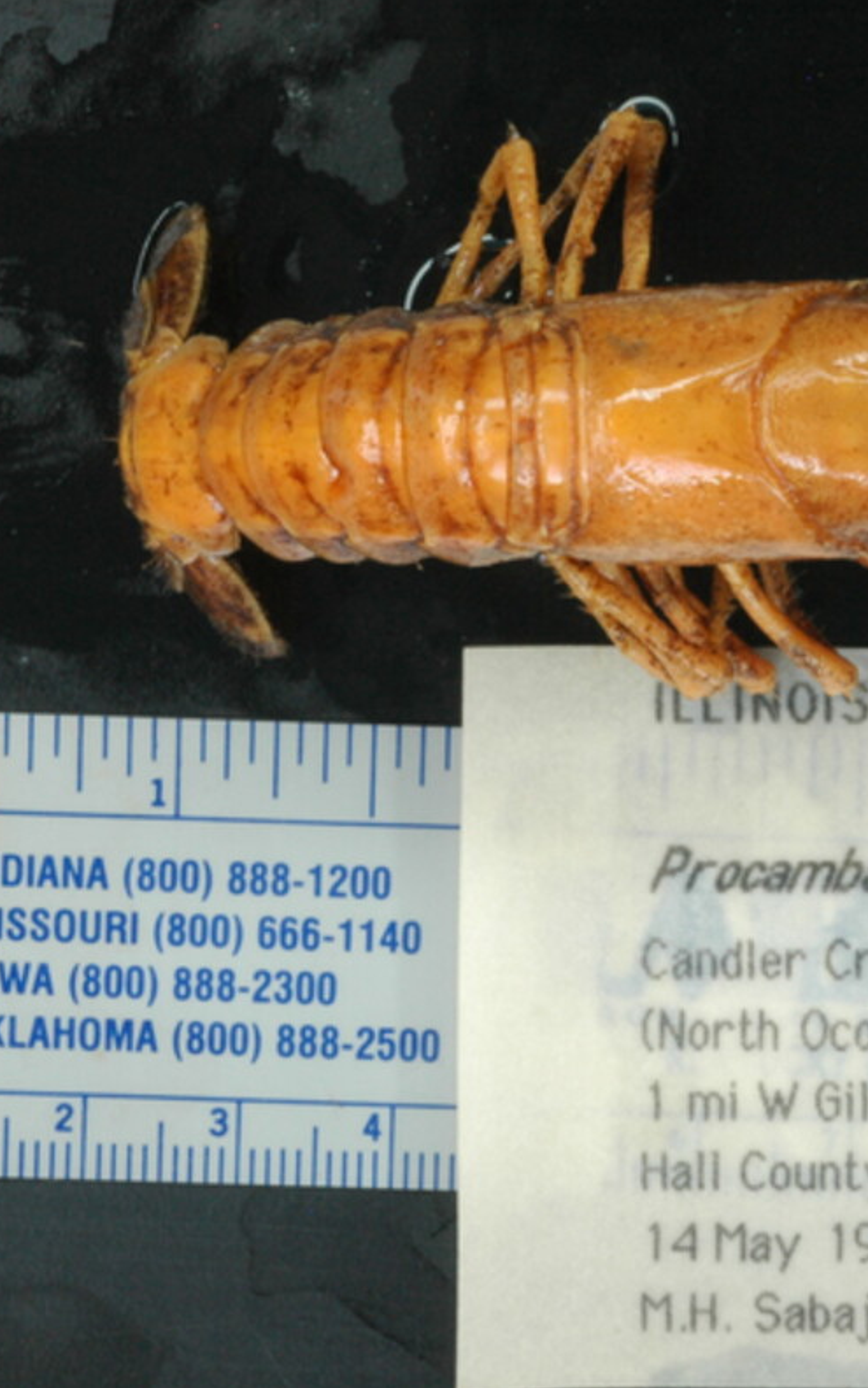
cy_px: 695
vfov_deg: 15.0
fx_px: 5256
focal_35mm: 139
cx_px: 943
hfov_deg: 9.4
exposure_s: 1/1.6
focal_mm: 60
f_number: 29
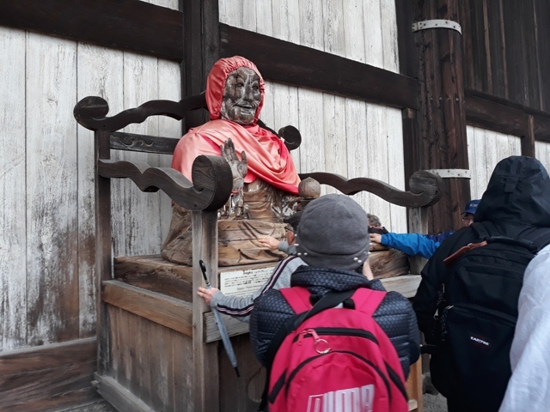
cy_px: 206
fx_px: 429
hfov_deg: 65.3
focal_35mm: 27
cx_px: 275
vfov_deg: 51.4
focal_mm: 3.71
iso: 64
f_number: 1.7
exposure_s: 1/60
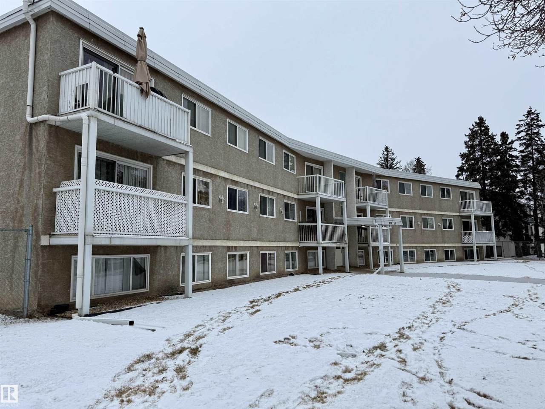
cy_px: 204
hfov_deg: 71.6
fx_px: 378
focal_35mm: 24
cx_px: 272
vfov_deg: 56.8
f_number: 1.78
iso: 80
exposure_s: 1/1271
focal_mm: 6.76
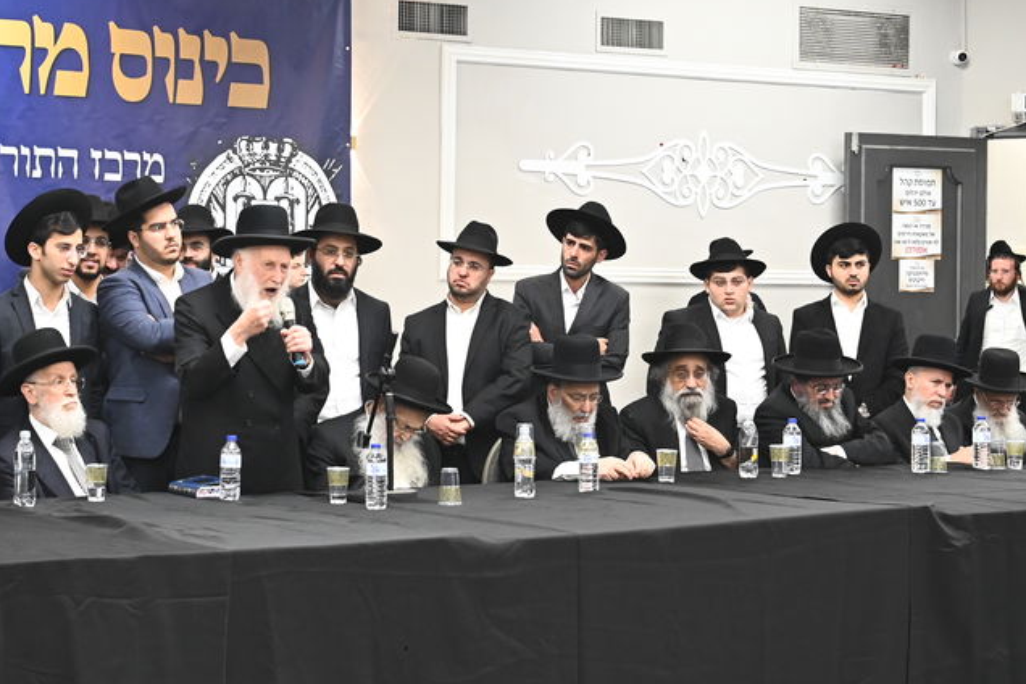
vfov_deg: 15.5
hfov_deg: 23.0
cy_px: 316
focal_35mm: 88
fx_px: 2508
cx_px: 326
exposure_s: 1/160
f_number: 4.5
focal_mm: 40
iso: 2000
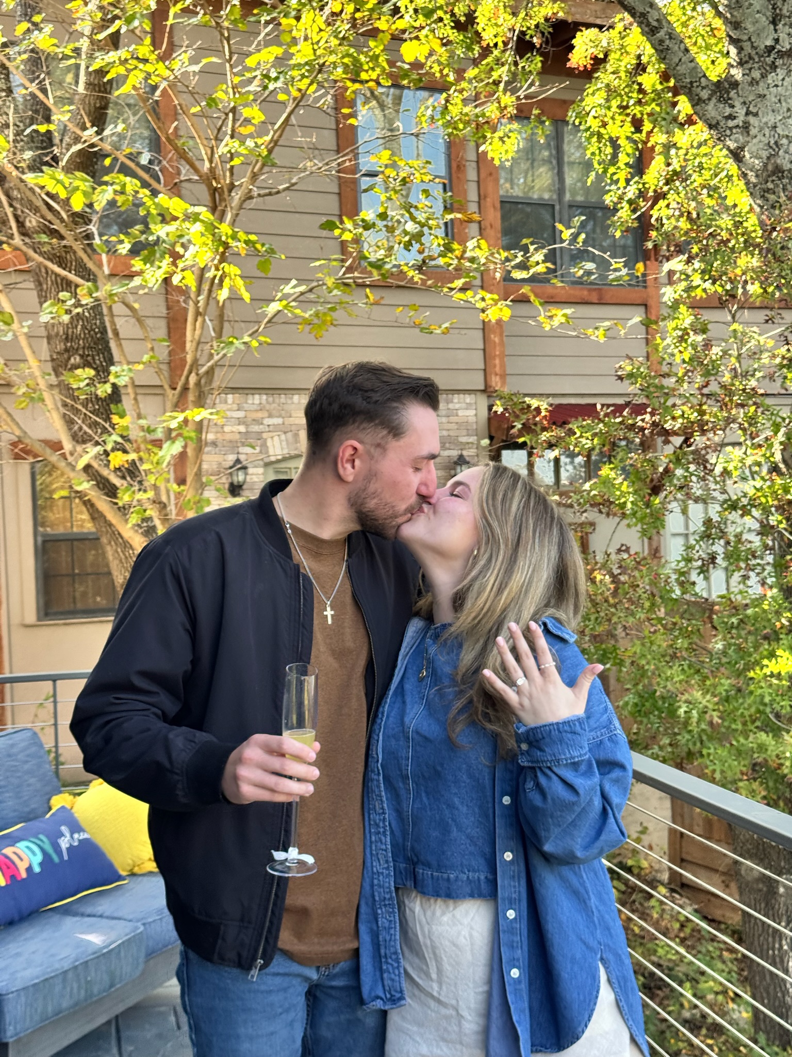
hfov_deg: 30.3
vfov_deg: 39.7
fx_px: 1464
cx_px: 396
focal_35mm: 48
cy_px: 528
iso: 64
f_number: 1.78
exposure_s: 1/340
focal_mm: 6.76
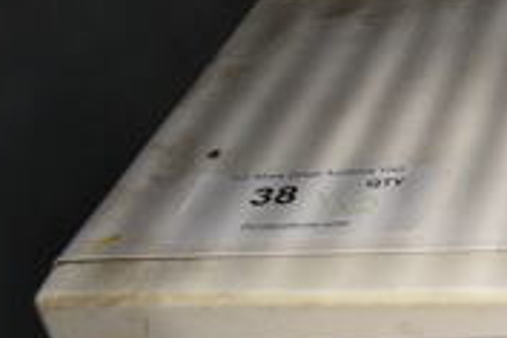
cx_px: 839
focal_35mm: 93
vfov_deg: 14.3
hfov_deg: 18.4
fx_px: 1310
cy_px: 387
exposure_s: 1/30
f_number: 3.5
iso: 560
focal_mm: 18
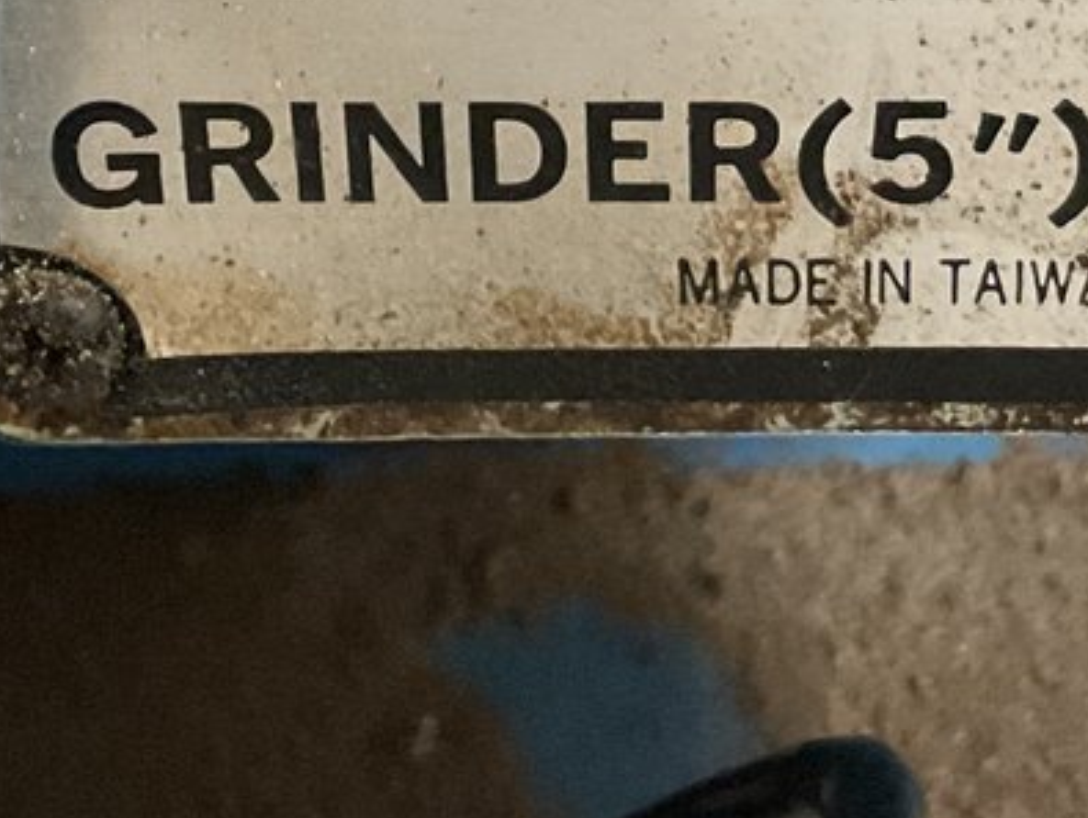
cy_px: -263
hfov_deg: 17.6
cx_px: 836
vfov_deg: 12.9
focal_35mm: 111
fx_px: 3492
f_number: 1.8
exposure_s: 1/30
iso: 320
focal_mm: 3
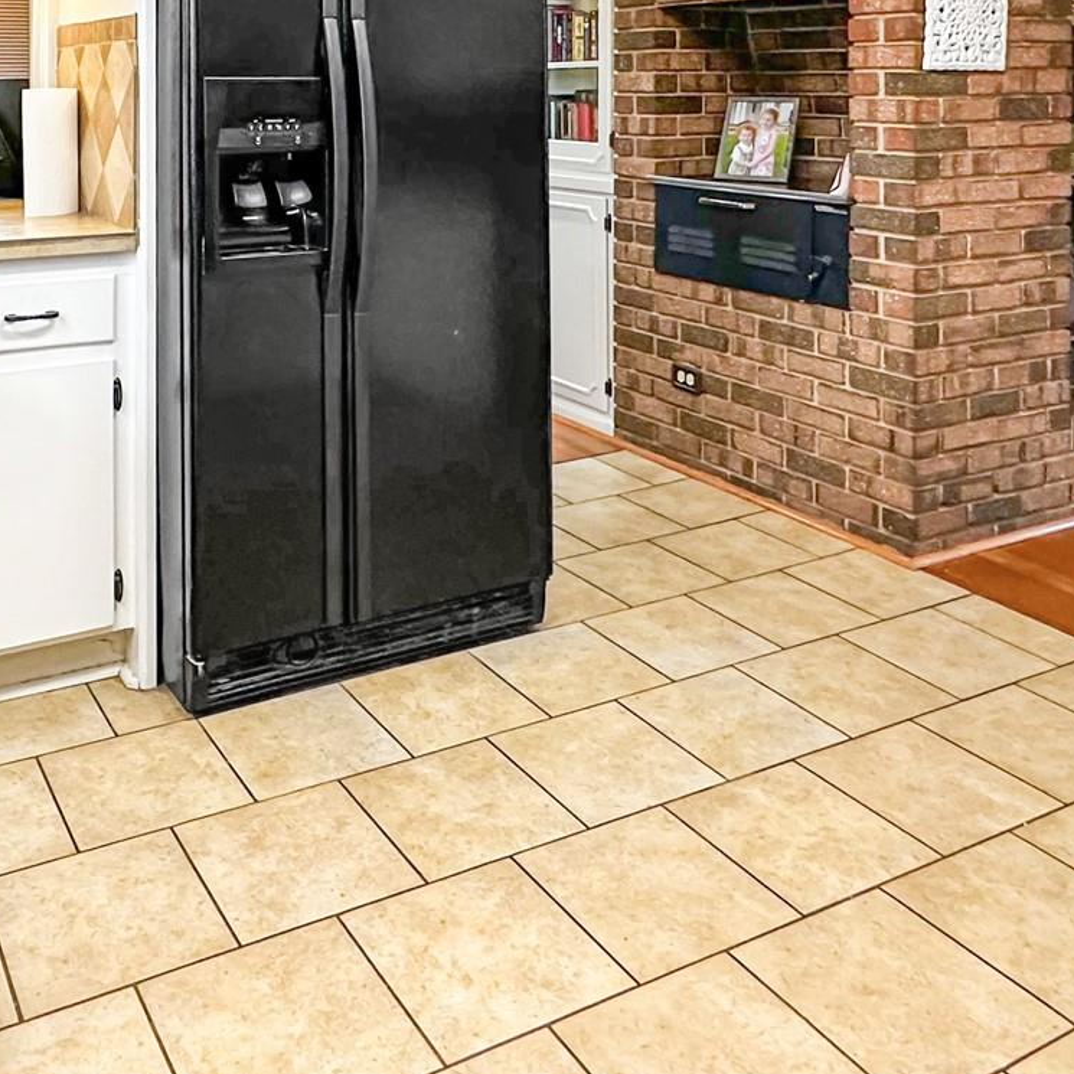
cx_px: 332
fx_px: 1193
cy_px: 150
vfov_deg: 44.9
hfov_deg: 47.4
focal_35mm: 34
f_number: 2.2
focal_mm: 2.22
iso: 250
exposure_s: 1/120
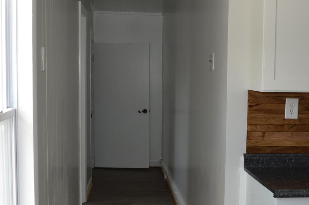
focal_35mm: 55
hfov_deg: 36.2
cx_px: 130
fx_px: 472
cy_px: 135
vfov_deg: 24.5
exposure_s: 1/125
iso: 125
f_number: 4
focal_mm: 18
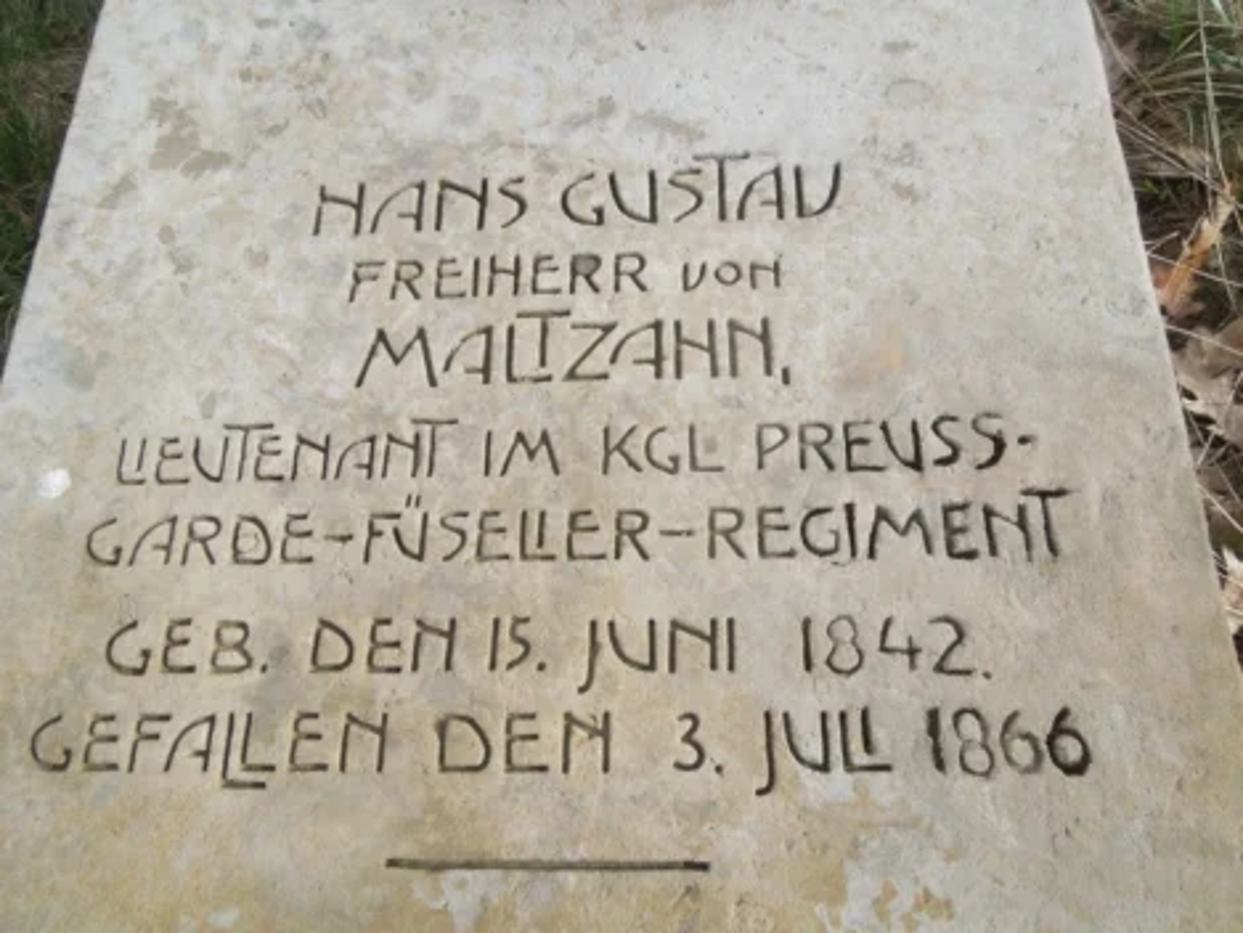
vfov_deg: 54.9
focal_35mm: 25
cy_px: 466
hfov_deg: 69.4
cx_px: 622
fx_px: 898
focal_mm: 4.5
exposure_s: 1/640
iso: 400
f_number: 6.6
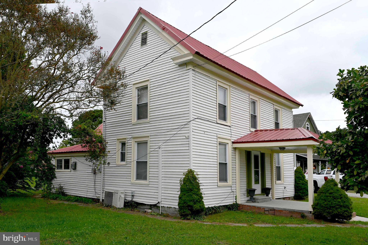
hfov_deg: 65.5
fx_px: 286
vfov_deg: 46.3
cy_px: 122
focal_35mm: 28
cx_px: 184
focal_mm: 28
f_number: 5.6
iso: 100
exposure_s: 1/250
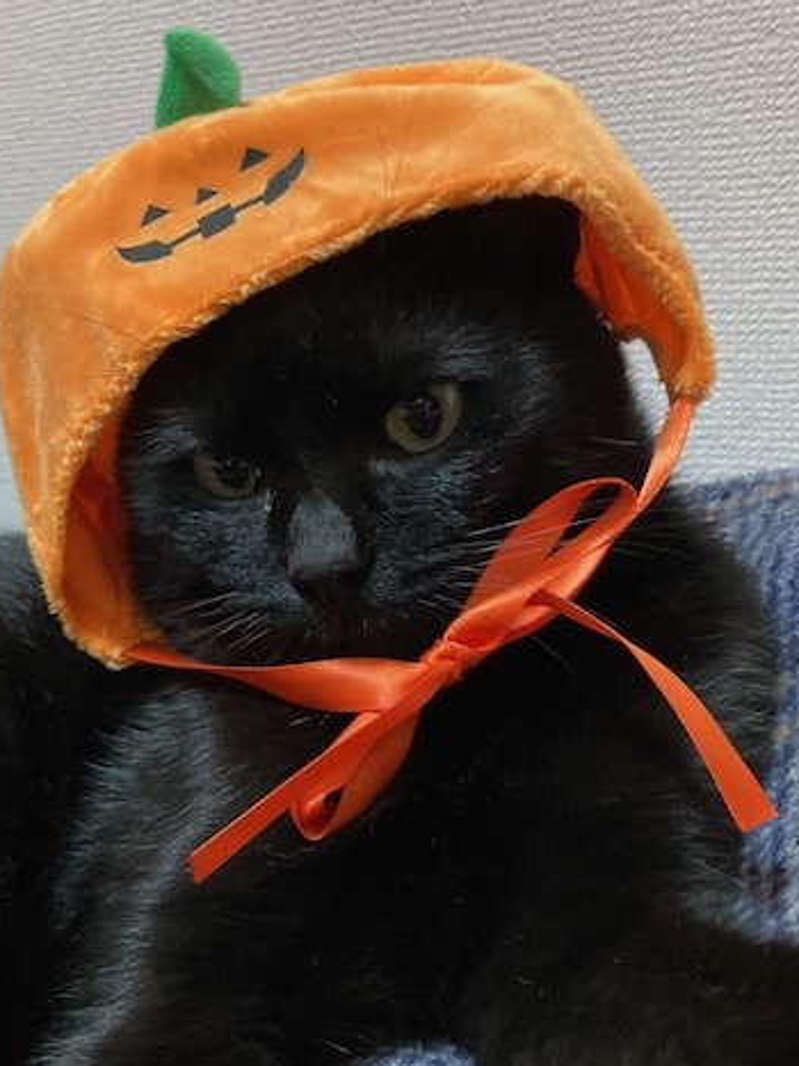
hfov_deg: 39.6
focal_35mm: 36
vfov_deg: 51.1
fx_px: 1108
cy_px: 628
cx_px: 342
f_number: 1.8
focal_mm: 3.99
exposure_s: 1/24
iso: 640
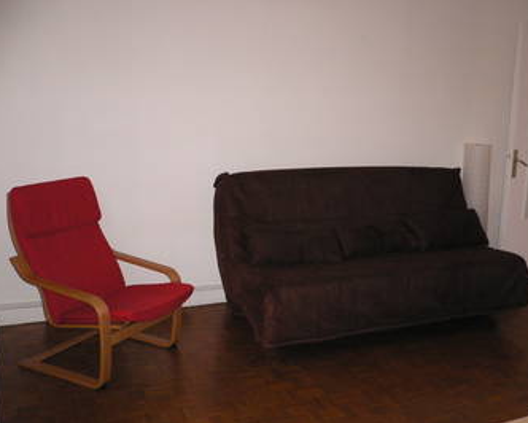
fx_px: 579
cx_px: 278
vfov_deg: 40.2
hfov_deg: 49.0
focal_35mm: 37
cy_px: 212
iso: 300
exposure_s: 1/60
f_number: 2.8
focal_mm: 5.8
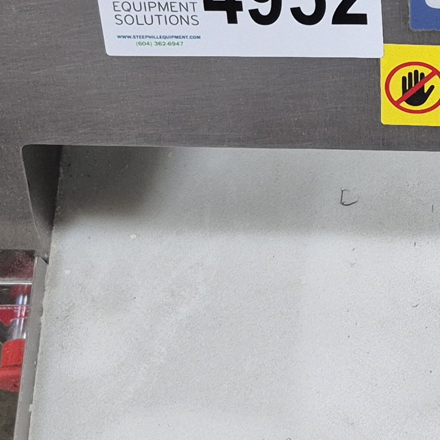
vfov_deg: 16.1
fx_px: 1539
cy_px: 60
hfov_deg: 15.8
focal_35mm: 107
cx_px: 496
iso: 250
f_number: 1.8
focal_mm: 5.4
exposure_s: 1/120
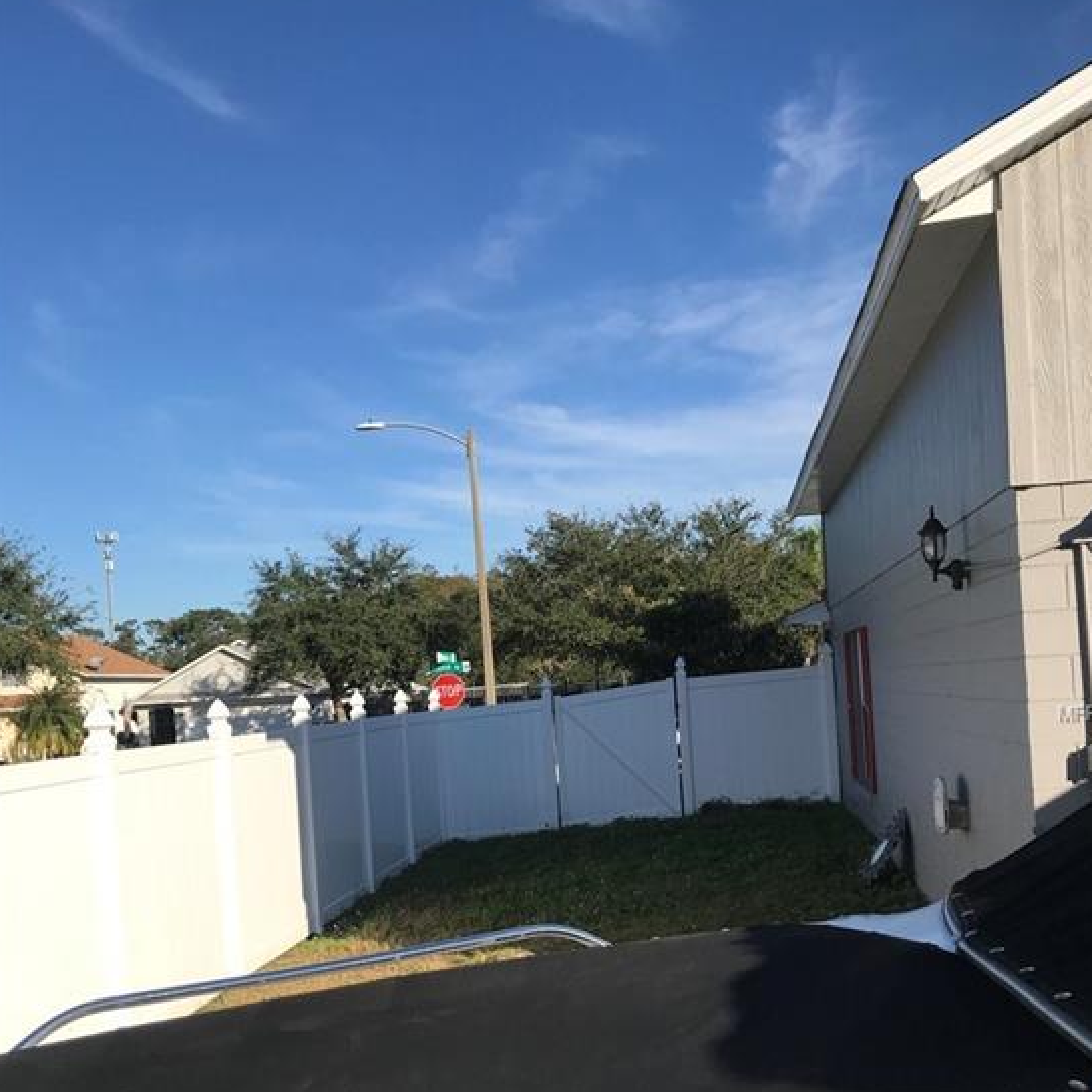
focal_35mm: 35
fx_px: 1249
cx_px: 569
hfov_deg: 47.2
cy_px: 714
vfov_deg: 46.6
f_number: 1.8
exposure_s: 1/2398
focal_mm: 3.99
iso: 20
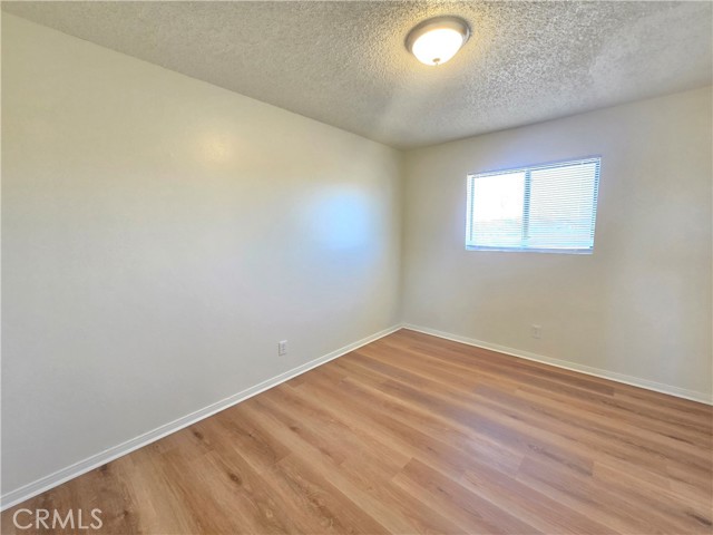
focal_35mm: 13
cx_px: 356
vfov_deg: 89.9
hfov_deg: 106.2
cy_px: 268
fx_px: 268
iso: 160
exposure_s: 1/60
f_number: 2.2
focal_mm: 2.2
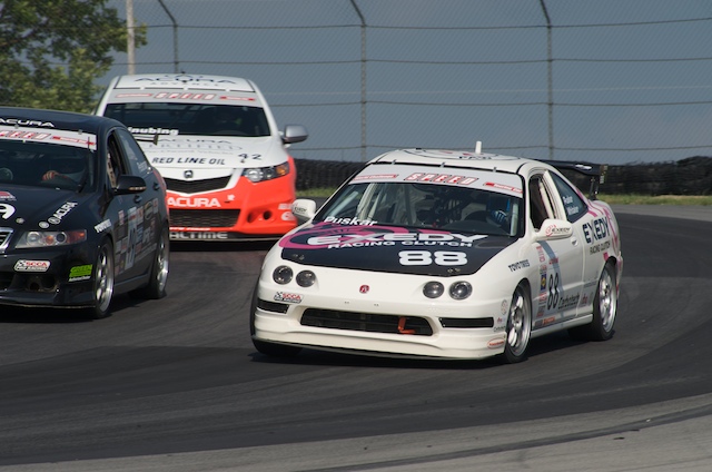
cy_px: 236
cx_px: 356
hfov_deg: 5.2
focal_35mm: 400
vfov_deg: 3.4
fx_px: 7895
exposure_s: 1/320
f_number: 18
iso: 200
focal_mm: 400
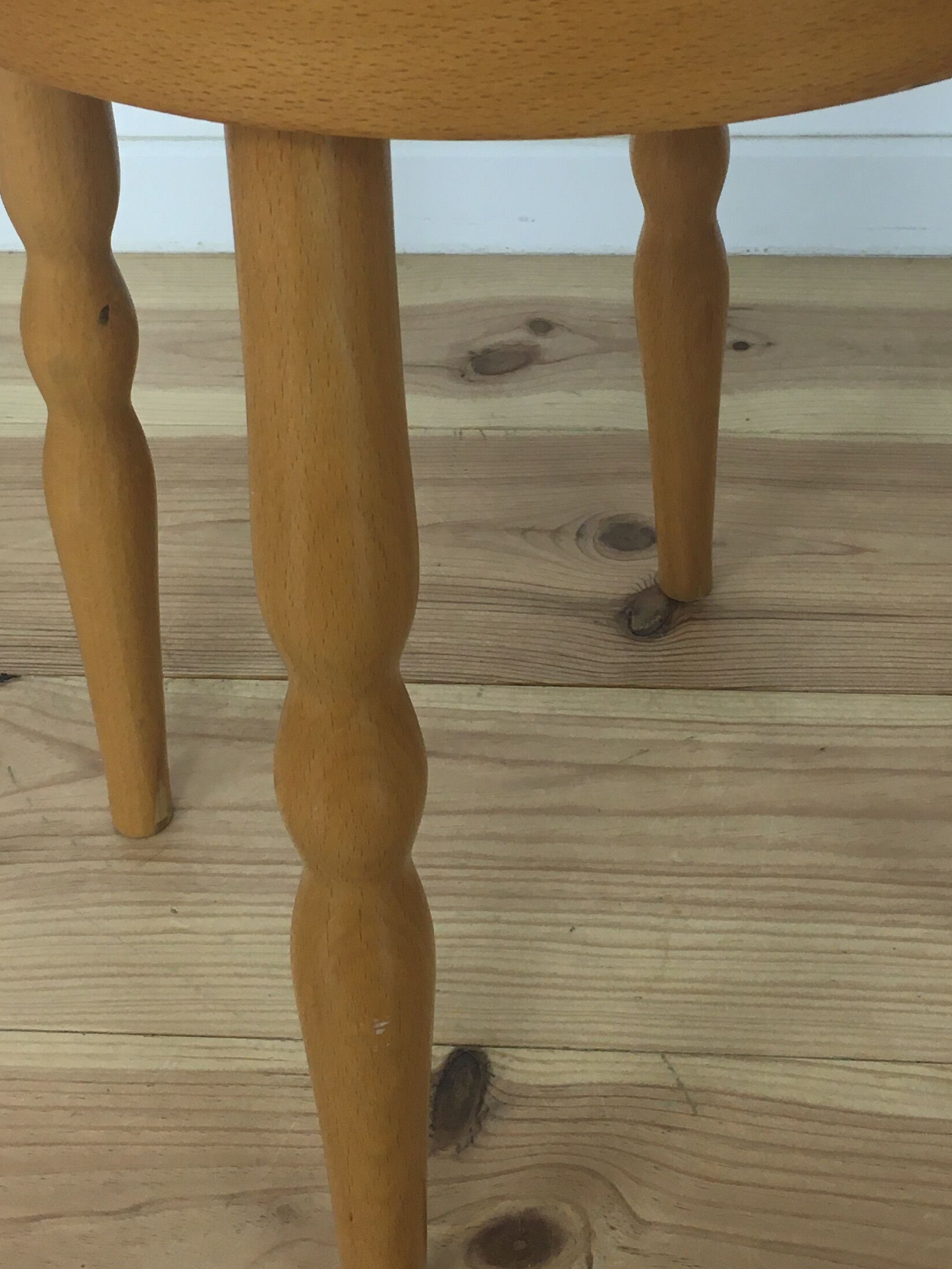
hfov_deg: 27.5
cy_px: 418
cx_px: 549
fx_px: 1943
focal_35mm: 53
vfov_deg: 35.8
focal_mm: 4.15
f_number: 2.2
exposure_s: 1/33
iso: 25
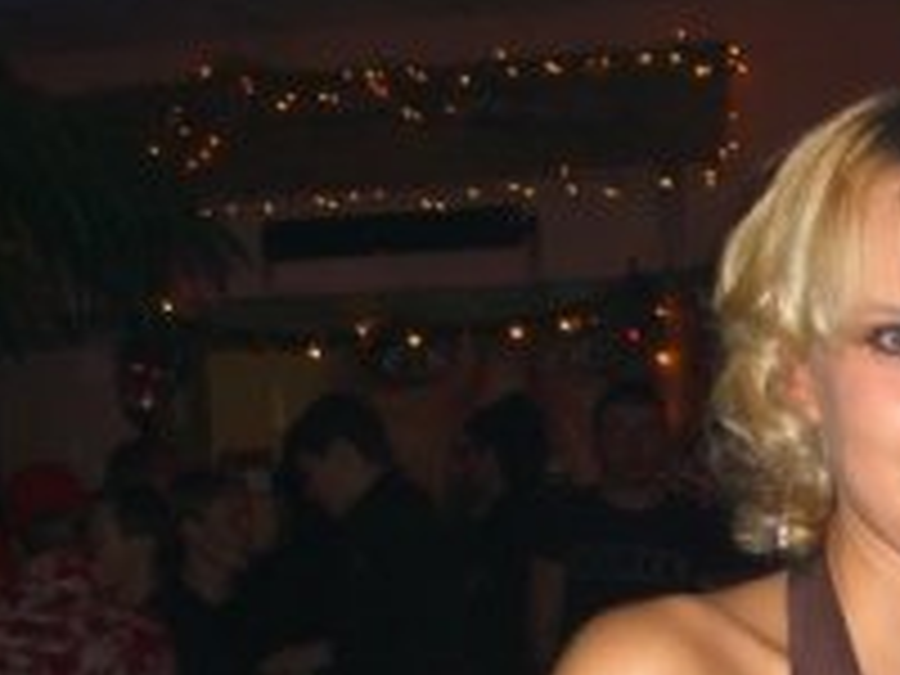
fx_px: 2964
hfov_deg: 17.0
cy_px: 621
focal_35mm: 114
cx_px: 806
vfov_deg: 12.9
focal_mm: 7.9
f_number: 2.8
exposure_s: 1/60
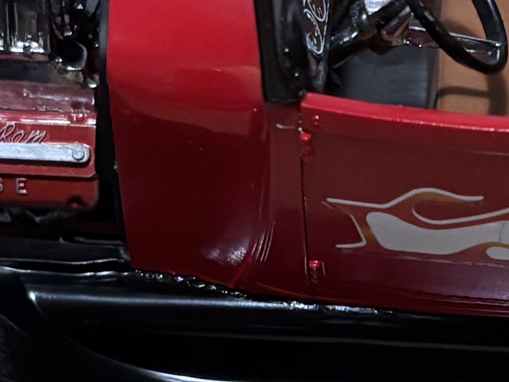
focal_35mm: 159
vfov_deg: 9.3
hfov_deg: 12.4
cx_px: 401
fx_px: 2339
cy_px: 225
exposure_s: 1/35
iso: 640
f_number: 1.6
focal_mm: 5.96
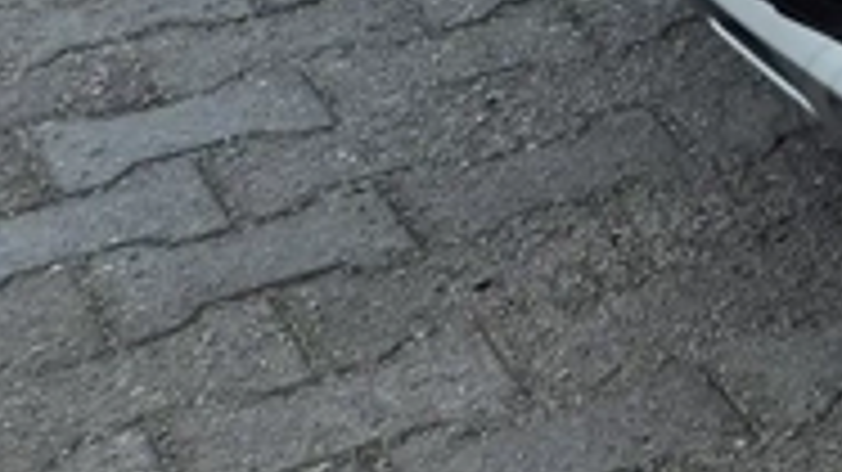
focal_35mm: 134
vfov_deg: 8.0
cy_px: -818
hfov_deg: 11.9
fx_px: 2990
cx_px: 2211
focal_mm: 5.4
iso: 25
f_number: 1.8
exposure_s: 1/282
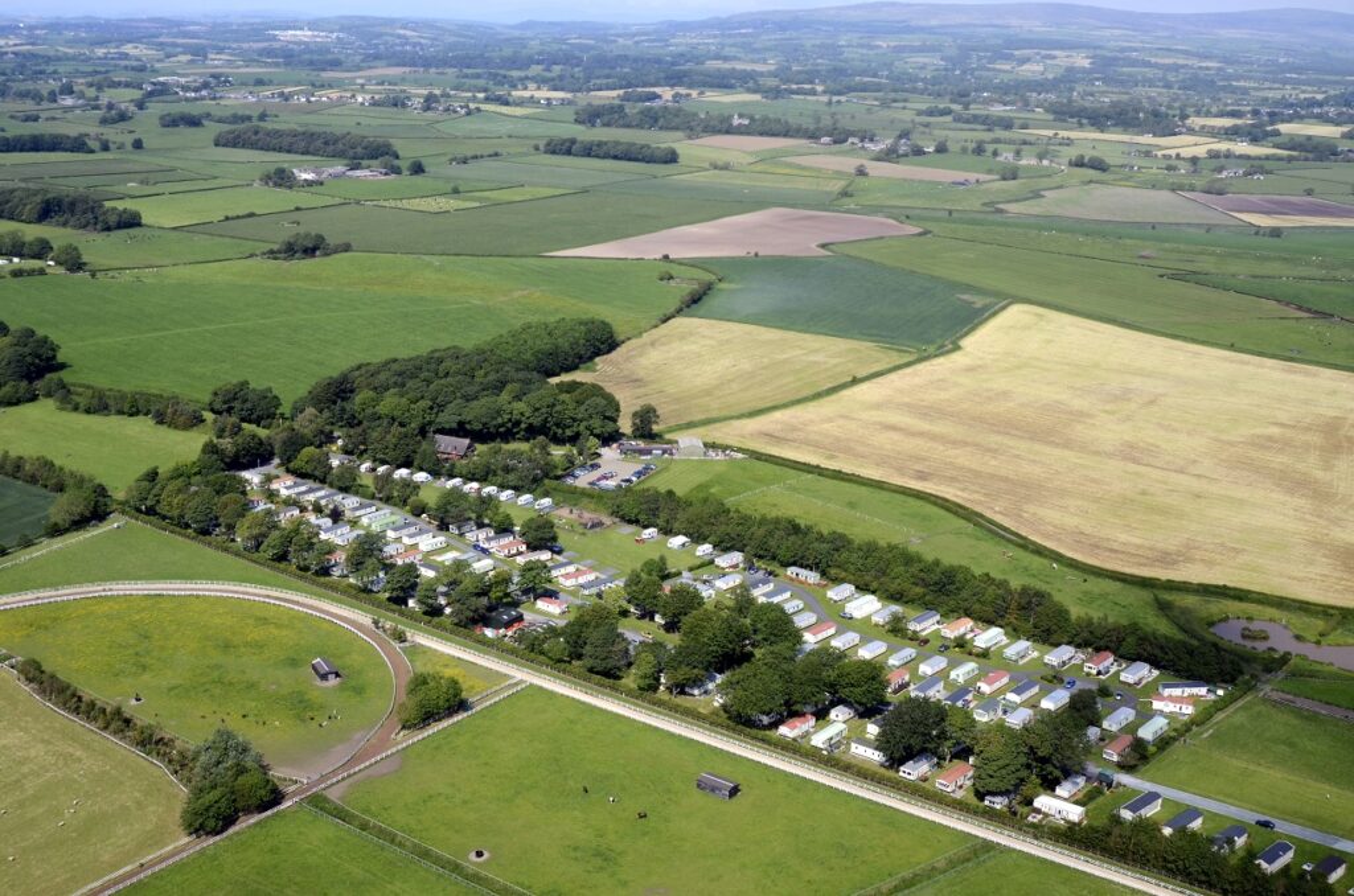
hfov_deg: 46.5
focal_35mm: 42
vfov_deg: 31.7
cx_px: 677
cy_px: 448
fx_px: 1576
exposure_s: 1/500
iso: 400
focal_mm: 28
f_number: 10
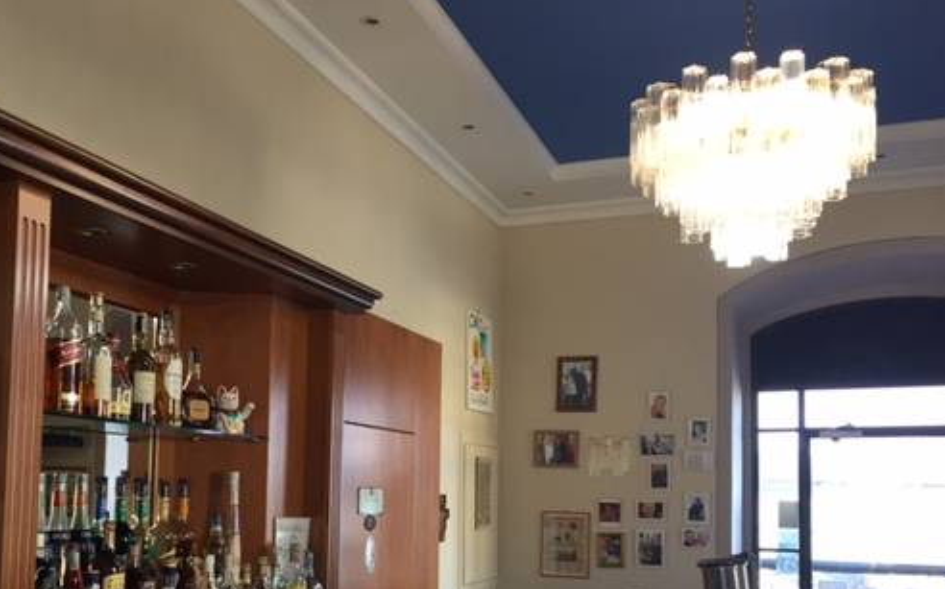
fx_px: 1030
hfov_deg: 49.1
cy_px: 445
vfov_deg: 31.4
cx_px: 405
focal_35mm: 40
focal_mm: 4.15
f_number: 2.2
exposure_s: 1/33
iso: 64
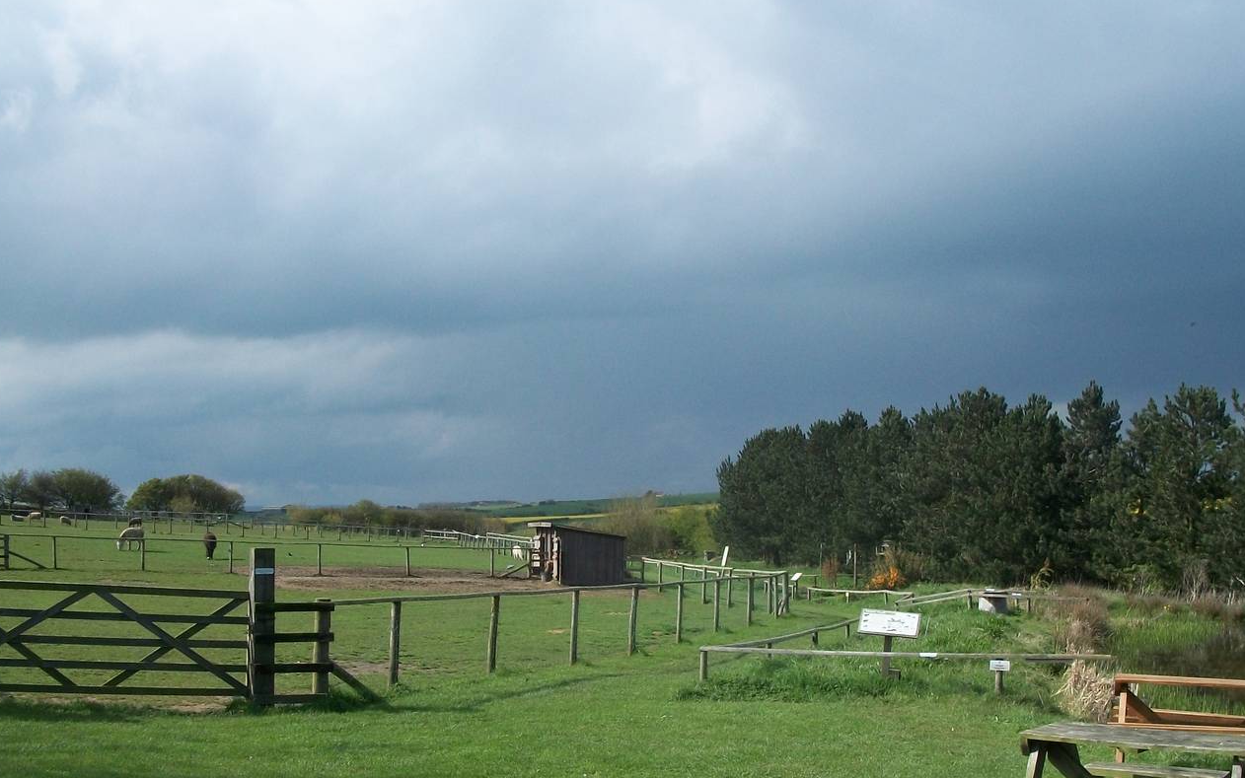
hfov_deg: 46.2
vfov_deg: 29.8
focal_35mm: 43
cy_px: 439
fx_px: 1459
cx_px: 648
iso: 80
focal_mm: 5.7
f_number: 5.5
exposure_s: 1/400
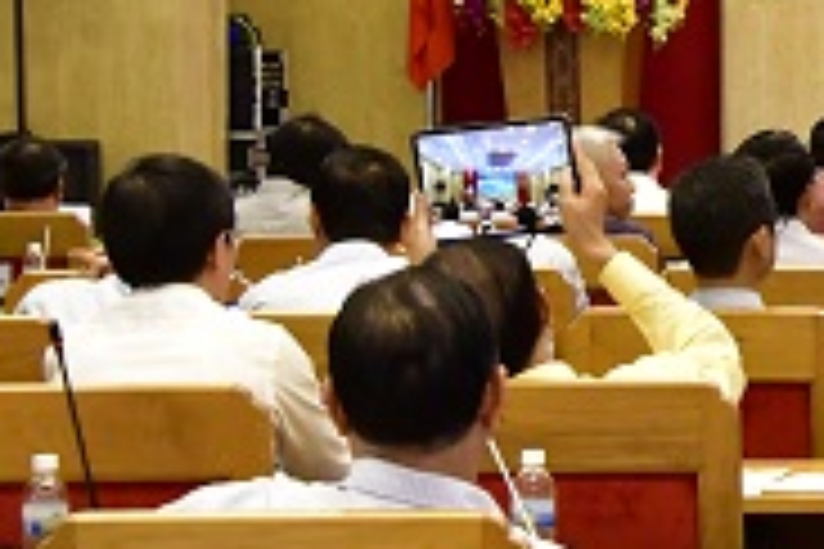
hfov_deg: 12.5
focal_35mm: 157
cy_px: 158
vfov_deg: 8.7
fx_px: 3593
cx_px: 1193
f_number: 9
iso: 7200
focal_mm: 32
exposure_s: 1/50
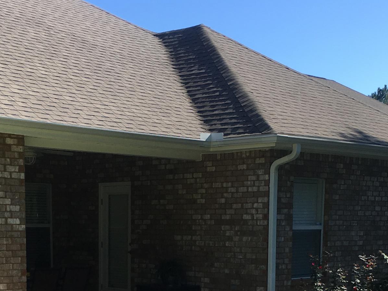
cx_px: 165
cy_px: 353
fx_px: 818
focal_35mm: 73
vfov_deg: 19.0
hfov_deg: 26.6
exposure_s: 1/836
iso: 25
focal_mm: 4.15
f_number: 2.2
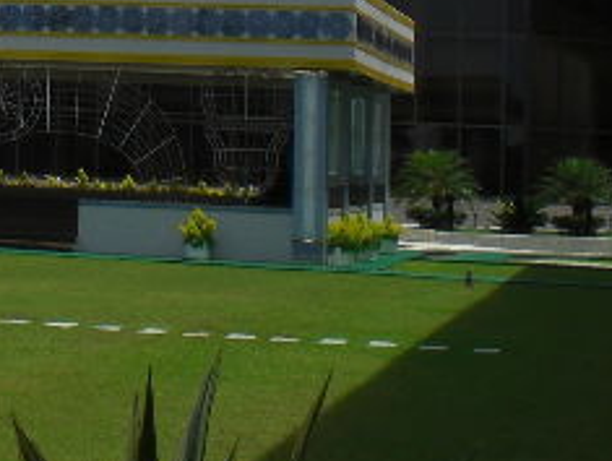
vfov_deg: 9.2
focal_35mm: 160
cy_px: -49
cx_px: -232
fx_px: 2833
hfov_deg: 11.9
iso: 50
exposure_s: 1/400
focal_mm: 8.44
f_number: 5.1
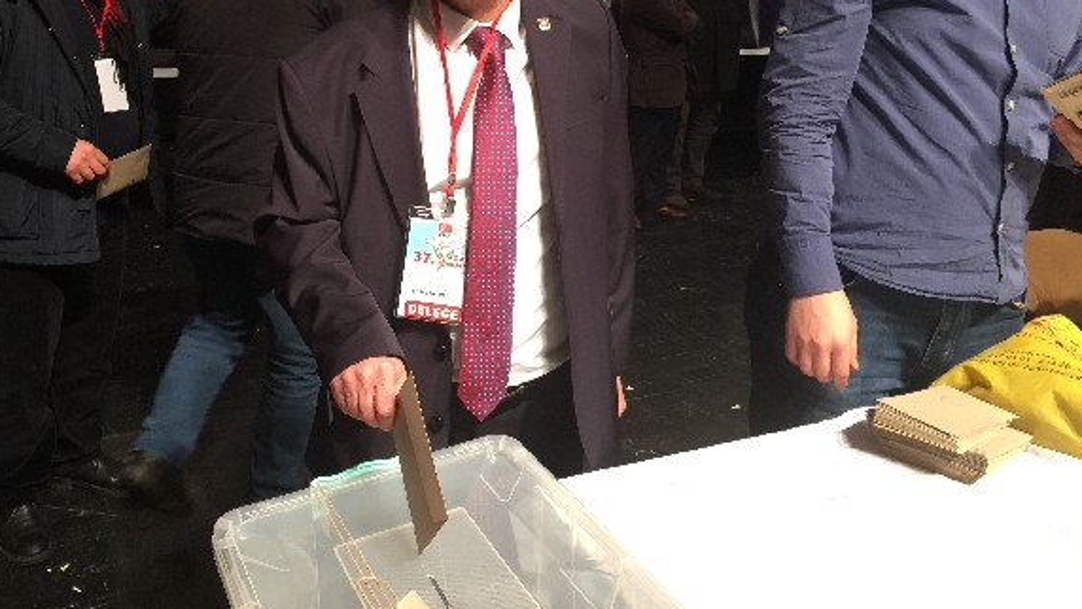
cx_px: 456
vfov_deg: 31.4
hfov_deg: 53.8
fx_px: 1062
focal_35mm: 37
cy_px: 153
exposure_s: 1/33
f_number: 2.2
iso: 80
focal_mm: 4.15
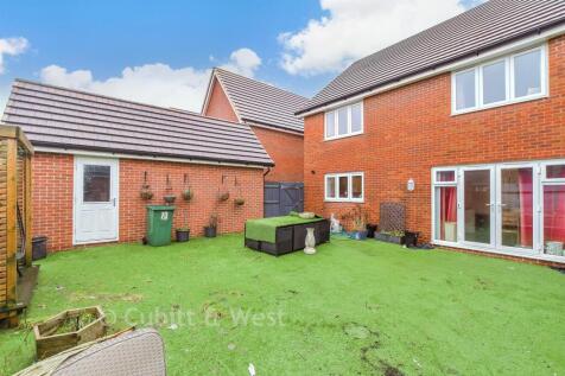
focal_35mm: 15
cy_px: 188
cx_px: 282
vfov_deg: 77.3
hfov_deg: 100.4
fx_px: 235
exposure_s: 1/60
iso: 500
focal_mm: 10
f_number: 7.1
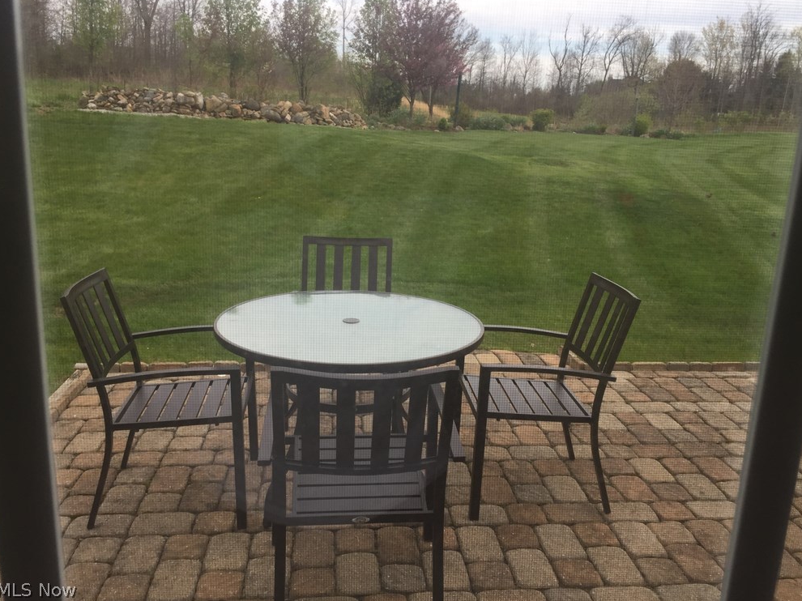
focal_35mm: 30
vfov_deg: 46.8
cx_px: 407
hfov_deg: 60.0
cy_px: 292
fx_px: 695
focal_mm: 4.15
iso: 32
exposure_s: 1/265
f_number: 2.2
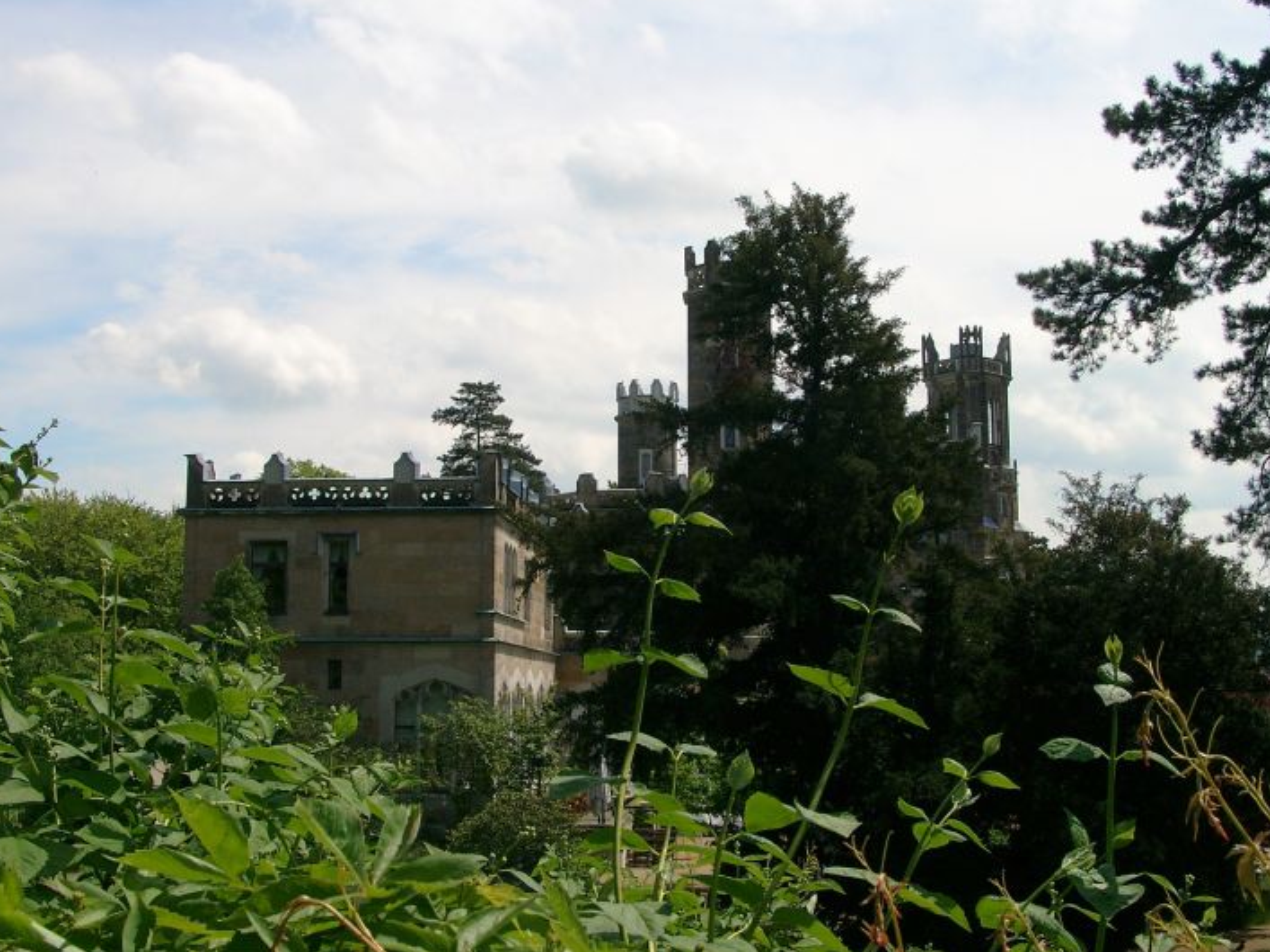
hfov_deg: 43.8
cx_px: 675
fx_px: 1577
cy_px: 419
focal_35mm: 43
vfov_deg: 33.5
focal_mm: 8.02
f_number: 5.6
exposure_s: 1/553
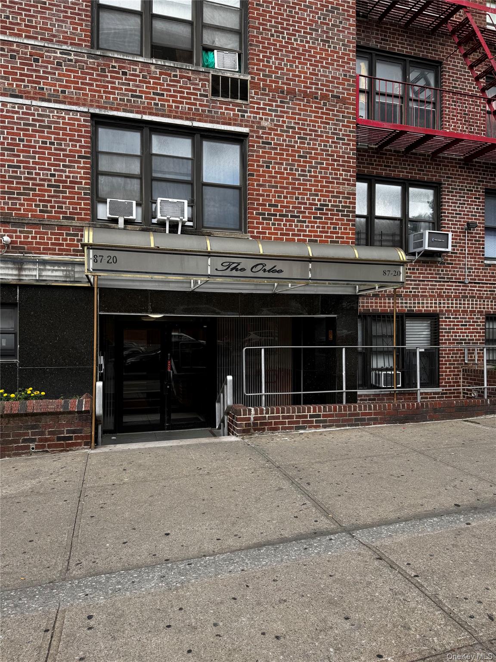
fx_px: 459
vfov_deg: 71.6
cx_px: 248
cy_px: 331
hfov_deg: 56.8
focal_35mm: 24
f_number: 1.78
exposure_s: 1/782
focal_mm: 6.76
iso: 80
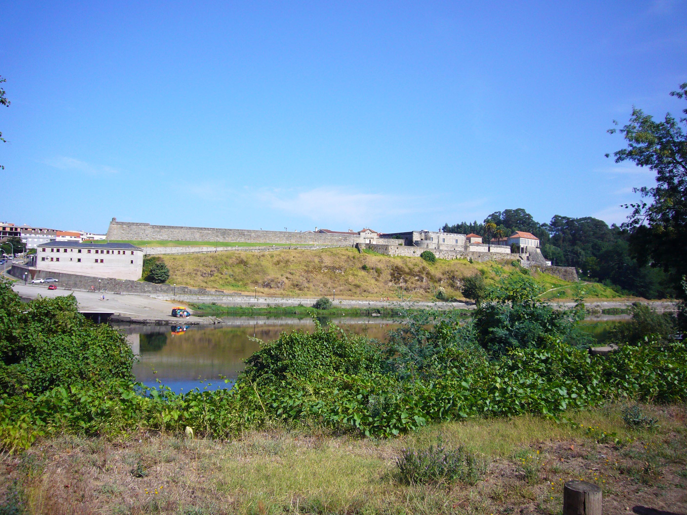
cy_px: 258
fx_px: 556
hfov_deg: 63.4
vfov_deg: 49.7
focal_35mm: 28
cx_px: 344
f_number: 5.6
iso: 80
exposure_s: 1/400
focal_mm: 4.6
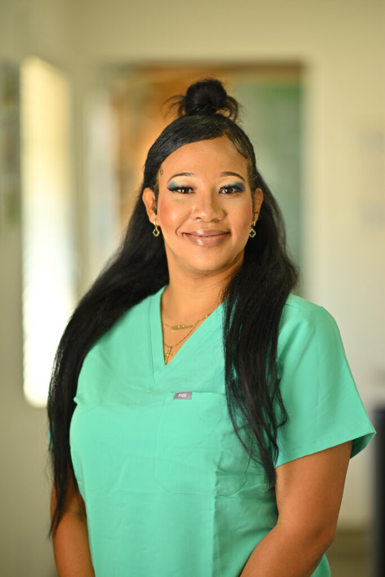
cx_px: 192
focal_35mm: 105
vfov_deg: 19.5
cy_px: 288
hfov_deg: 13.0
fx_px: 1684
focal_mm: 105
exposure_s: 1/200
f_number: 1.4
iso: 64
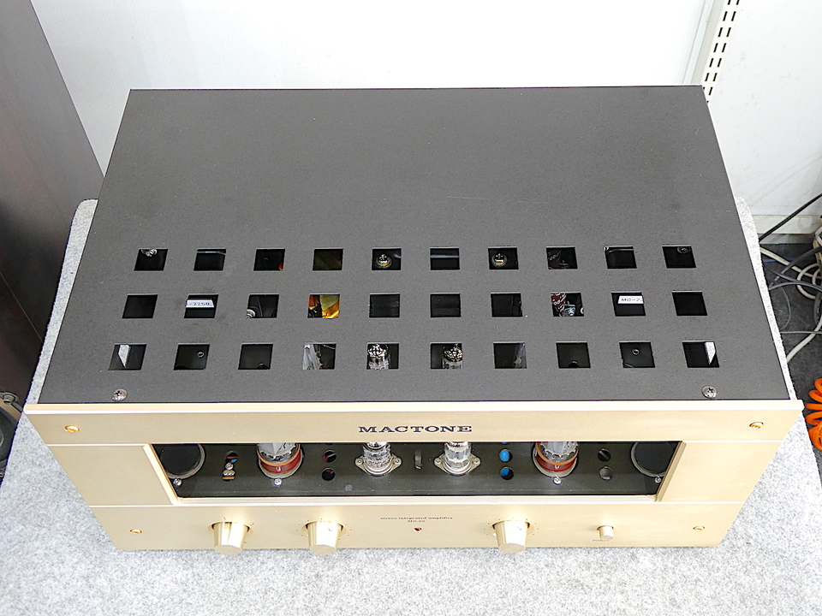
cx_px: 411
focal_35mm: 37
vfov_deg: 38.7
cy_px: 308
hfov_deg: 50.1
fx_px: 879
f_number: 3.7
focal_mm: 6.7
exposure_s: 1/13
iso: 200
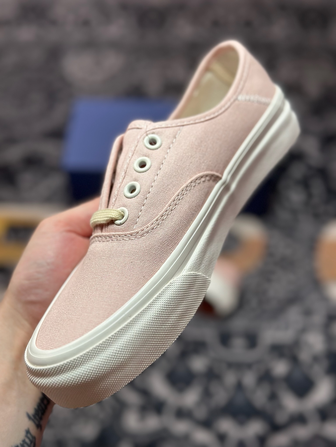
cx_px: 168
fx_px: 621
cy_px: 224
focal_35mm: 48
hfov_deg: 30.3
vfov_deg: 39.7
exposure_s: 1/843
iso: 80
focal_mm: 6.86
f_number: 1.78
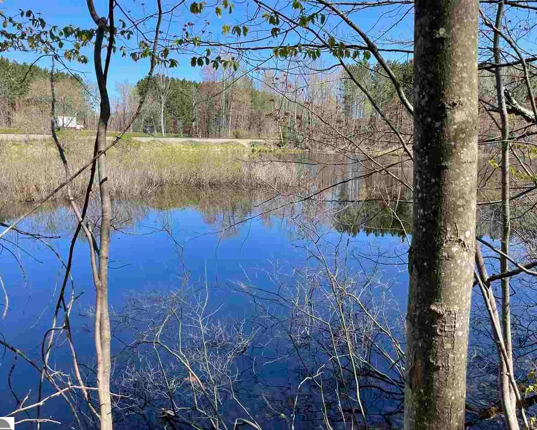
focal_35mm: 28
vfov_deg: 51.5
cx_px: 281
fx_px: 445
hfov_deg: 62.2
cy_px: 222
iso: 32
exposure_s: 1/1319
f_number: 1.6
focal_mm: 4.2
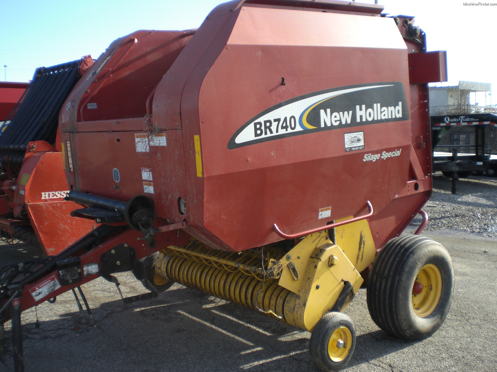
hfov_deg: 49.0
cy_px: 186
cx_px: 248
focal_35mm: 38
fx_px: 546
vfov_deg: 37.7
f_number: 3.1
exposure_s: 1/250
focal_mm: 6.3
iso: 50
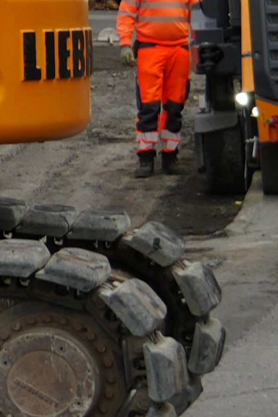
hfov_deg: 3.4
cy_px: -136
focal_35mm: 366
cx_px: -1207
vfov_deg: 5.6
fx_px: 4241
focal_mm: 32
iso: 100
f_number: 5
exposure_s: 1/60
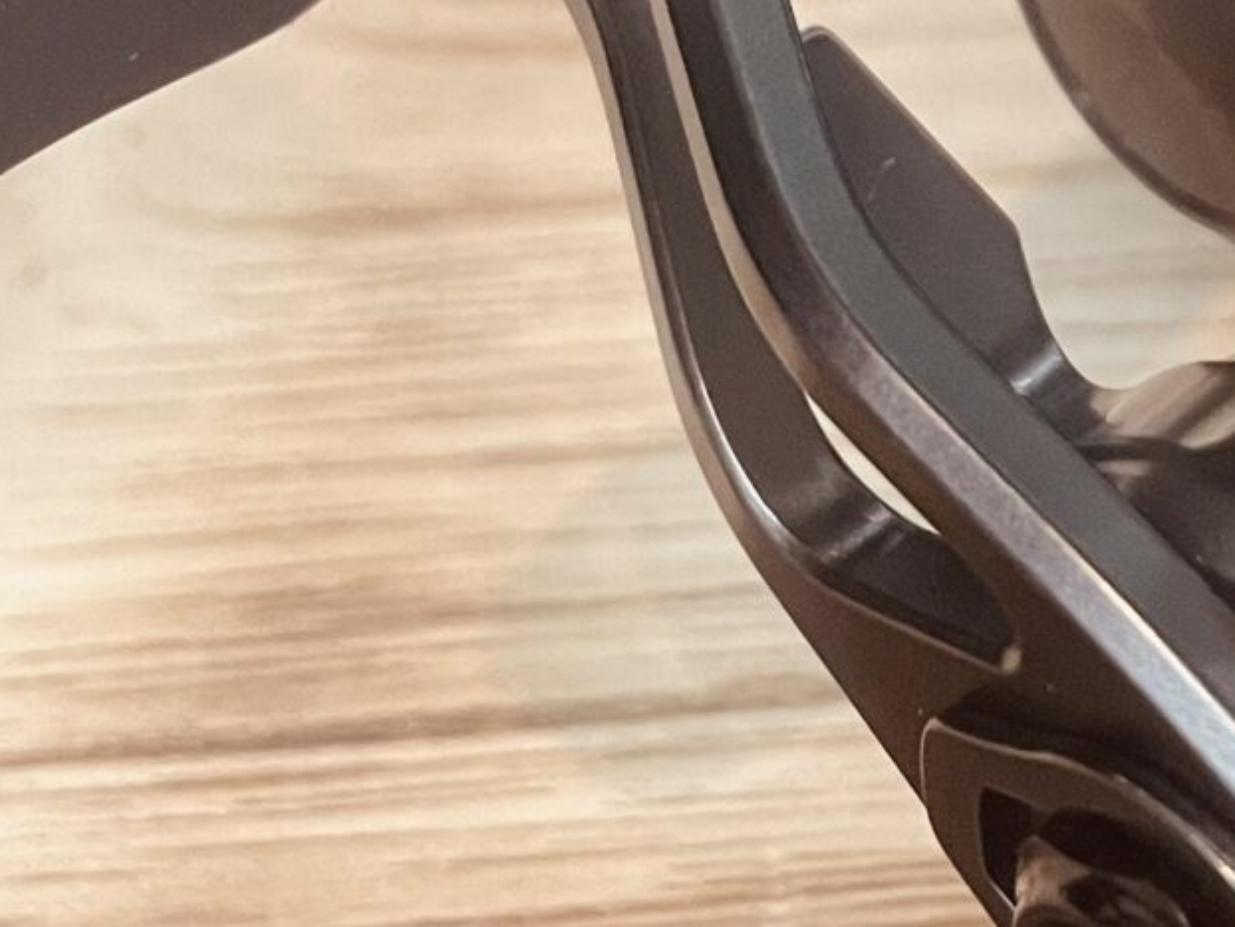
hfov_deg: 17.6
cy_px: -463
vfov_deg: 13.1
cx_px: 1453
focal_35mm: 107
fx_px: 3819
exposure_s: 1/50
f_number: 1.6
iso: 200
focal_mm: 4.2
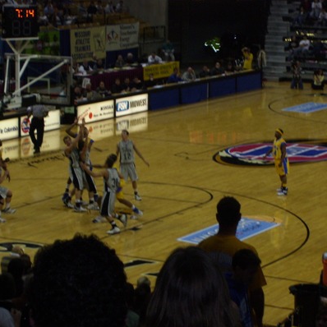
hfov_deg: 13.6
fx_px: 1368
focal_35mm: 128
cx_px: 191
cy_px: 164
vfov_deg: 13.6
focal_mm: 18
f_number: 4.6
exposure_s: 1/90
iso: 160
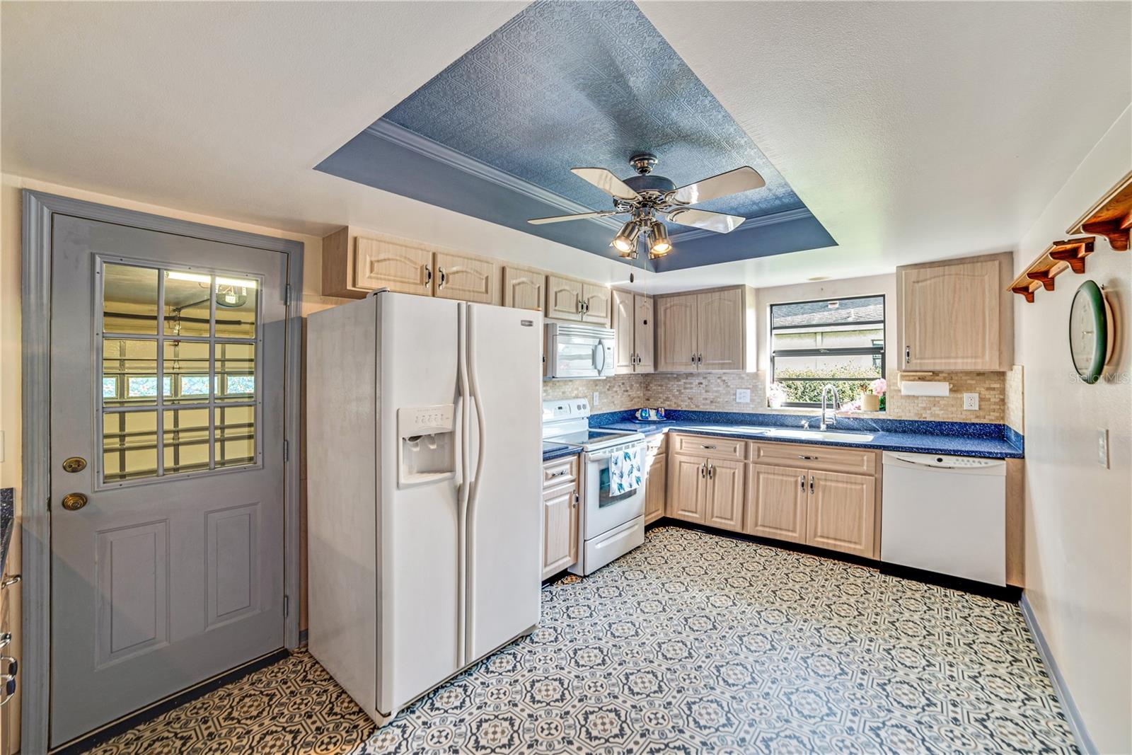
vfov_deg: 81.2
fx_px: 440
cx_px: 566
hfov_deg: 104.2
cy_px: 378
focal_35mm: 14
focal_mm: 14
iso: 160
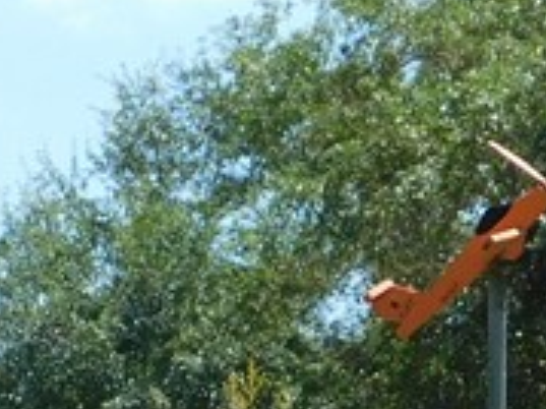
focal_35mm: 229
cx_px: 52
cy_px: 668
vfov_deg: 6.4
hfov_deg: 8.6
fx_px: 3610
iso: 125
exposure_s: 1/640
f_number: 3.6
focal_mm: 7.1
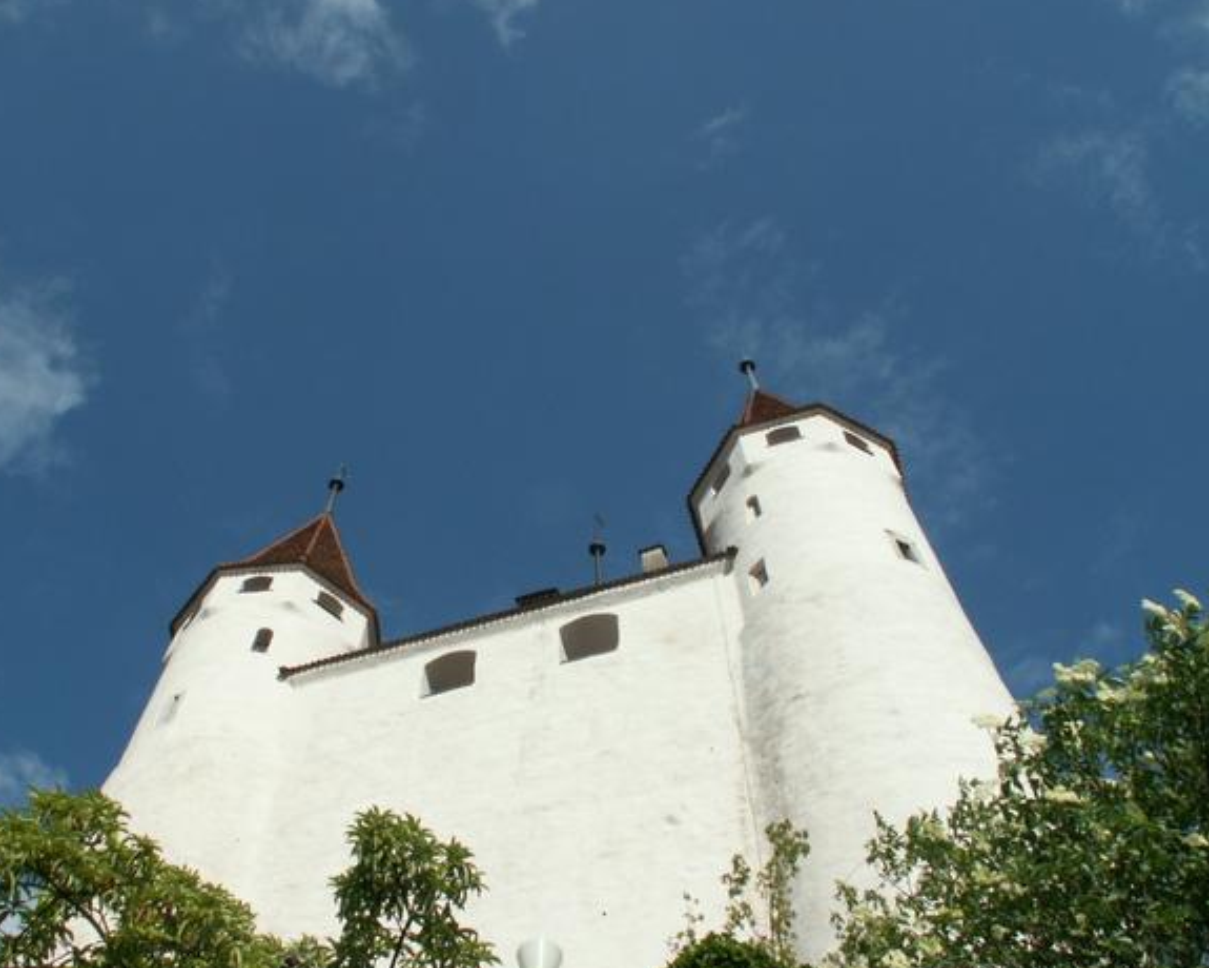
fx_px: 1360
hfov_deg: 47.9
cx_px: 542
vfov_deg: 39.2
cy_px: 495
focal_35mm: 38
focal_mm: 5.86
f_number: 7.1
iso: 50
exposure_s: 1/250
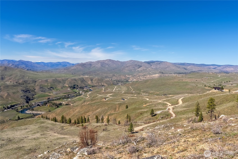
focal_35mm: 24
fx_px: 159
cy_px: 80
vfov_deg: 53.2
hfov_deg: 73.7
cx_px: 119
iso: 100
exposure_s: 1/5000
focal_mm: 24
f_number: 13
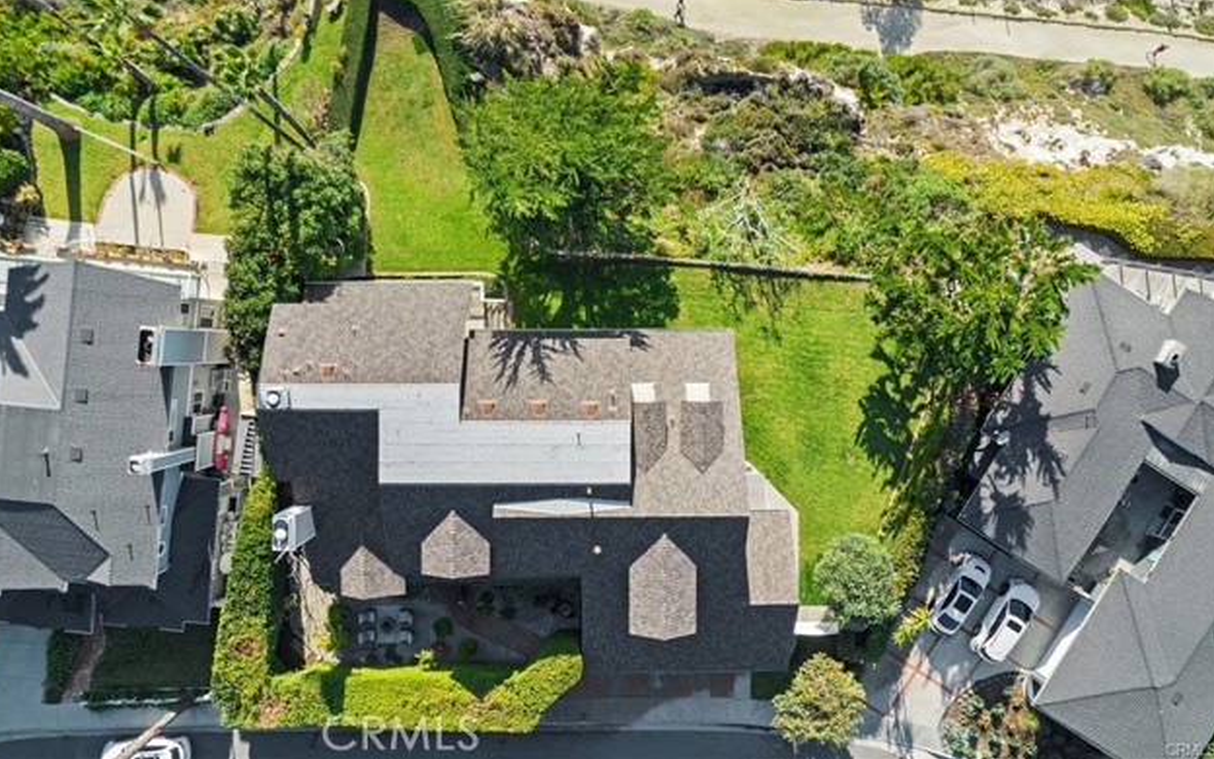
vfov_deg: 52.9
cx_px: 601
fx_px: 761
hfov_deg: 77.2
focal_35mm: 23
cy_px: 346
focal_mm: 8.38
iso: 100
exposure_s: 1/60
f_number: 2.8
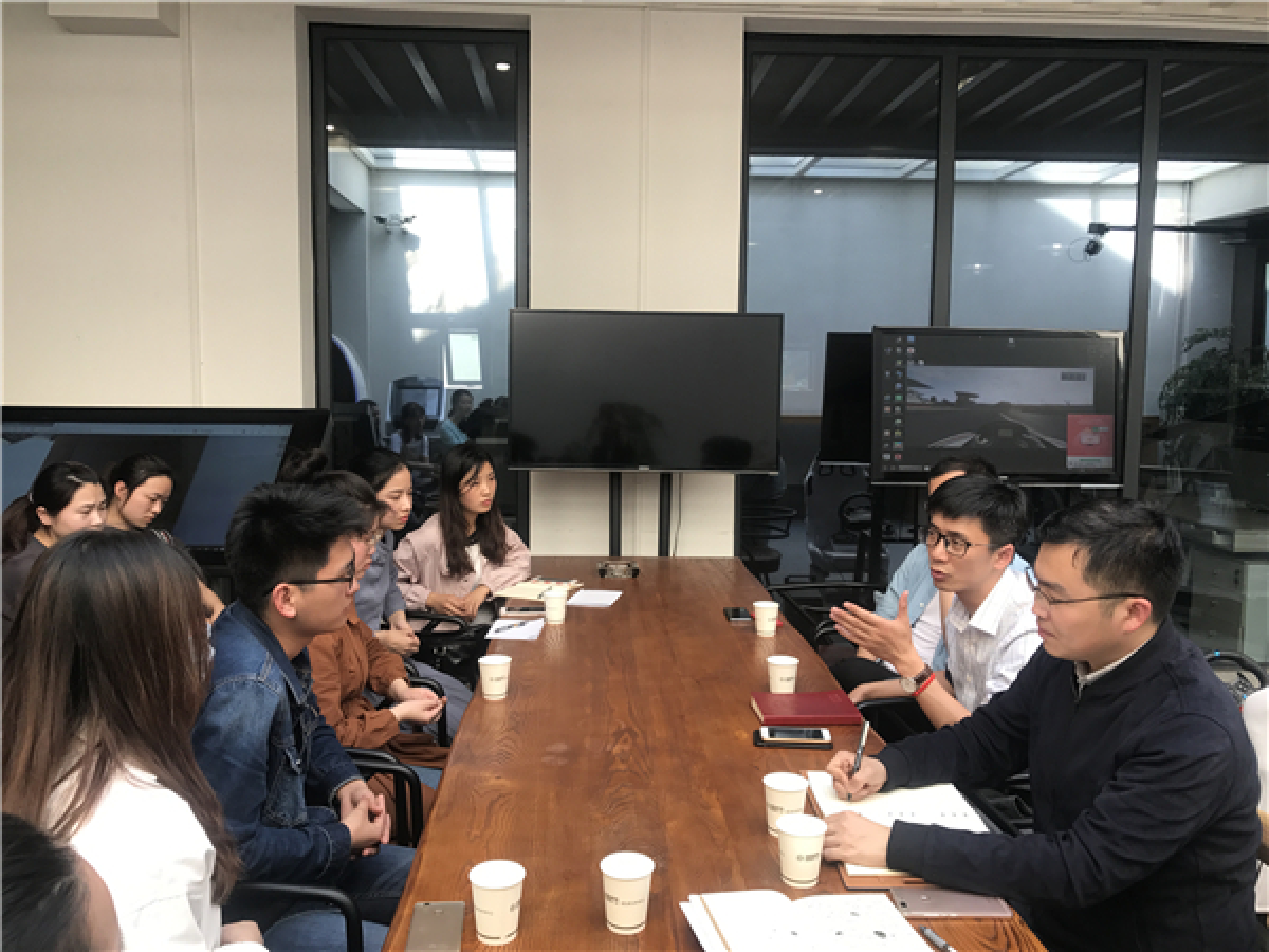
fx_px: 1026
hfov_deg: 63.4
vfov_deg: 49.7
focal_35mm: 28
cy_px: 476
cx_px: 634
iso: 25
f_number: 1.8
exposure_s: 1/120
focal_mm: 3.99
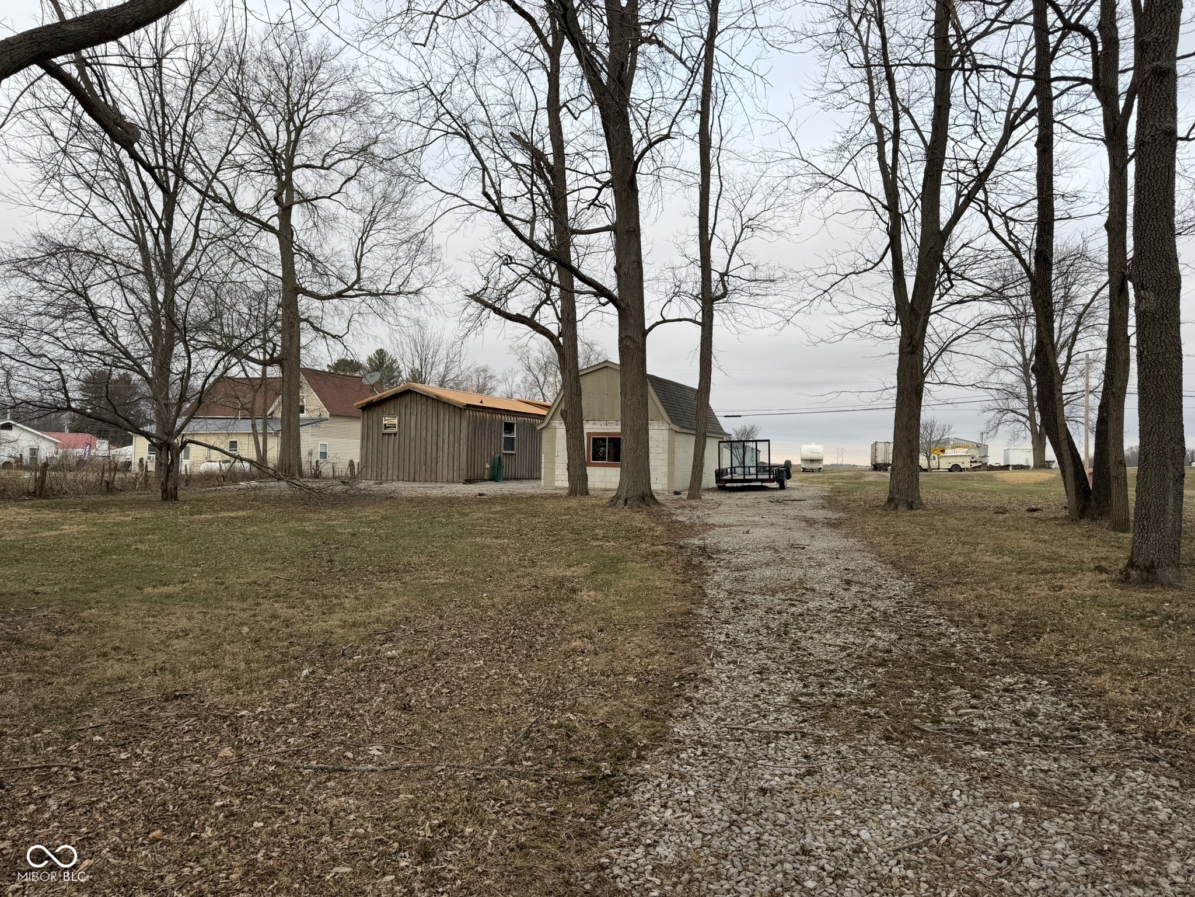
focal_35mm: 24
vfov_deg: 56.8
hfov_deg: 71.6
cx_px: 598
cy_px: 448
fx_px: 829
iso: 80
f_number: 1.78
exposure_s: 1/584
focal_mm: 6.76
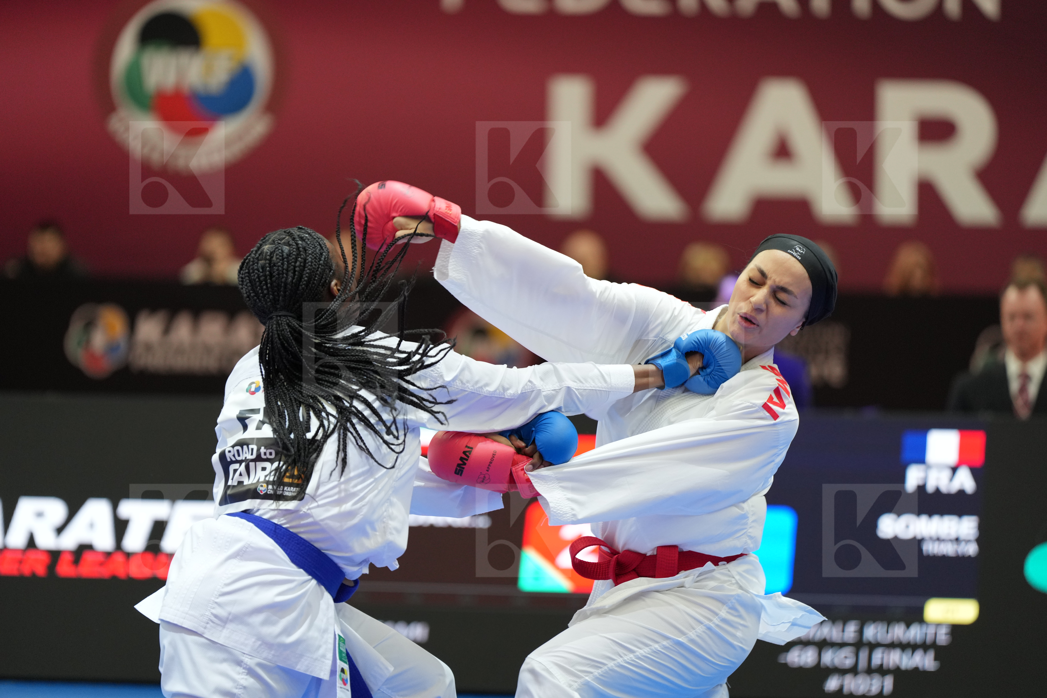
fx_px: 5467
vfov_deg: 7.3
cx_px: 524
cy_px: 349
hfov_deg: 10.9
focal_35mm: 188
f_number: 2.8
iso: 1600
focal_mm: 188
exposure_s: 1/1000
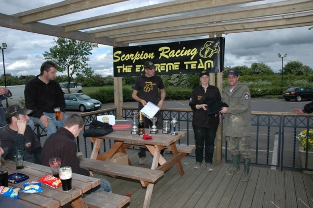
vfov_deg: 47.9
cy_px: 104
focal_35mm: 27
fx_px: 235
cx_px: 156
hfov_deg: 67.4
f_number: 8
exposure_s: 1/250
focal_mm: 18
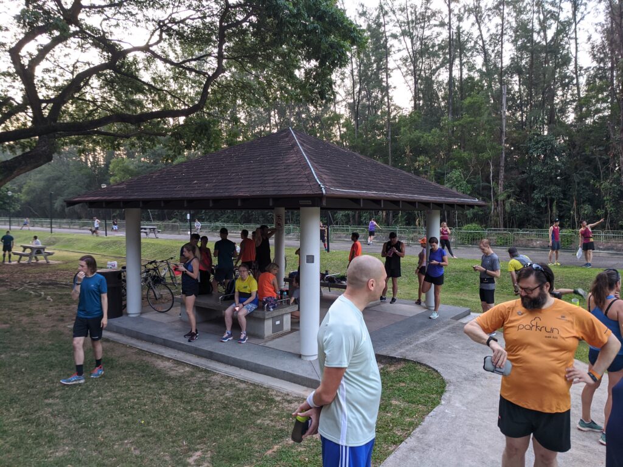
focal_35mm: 26
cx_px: 312
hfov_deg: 67.3
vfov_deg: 53.1
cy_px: 234
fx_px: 468
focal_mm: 4.67
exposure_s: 1/60
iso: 189
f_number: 2
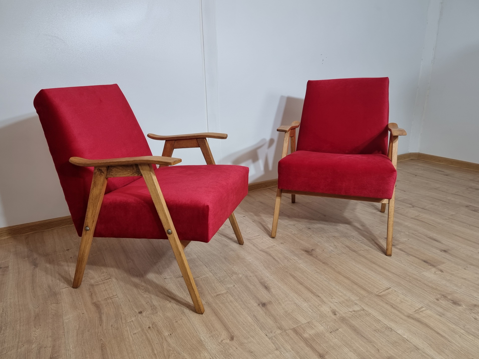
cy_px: 179
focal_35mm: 25
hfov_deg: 69.4
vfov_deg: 54.9
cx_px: 234
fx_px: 346
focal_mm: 6.7
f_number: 1.8
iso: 50
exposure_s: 1/100
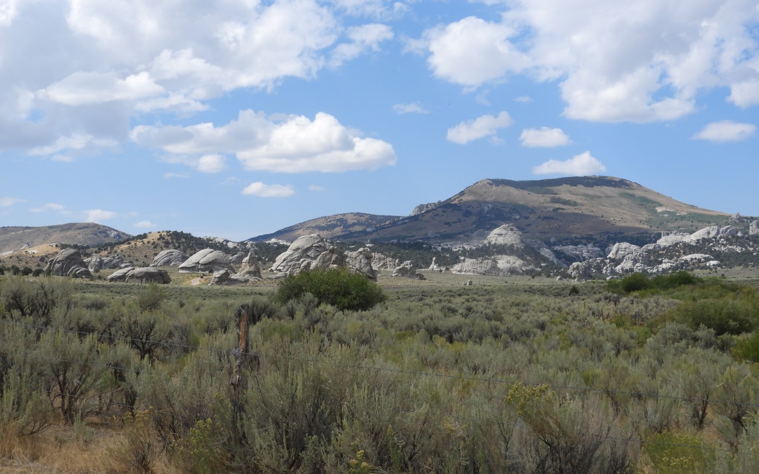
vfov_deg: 23.5
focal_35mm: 55
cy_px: 196
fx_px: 1138
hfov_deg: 36.9
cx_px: 380
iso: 100
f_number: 4
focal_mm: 9
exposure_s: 1/1250
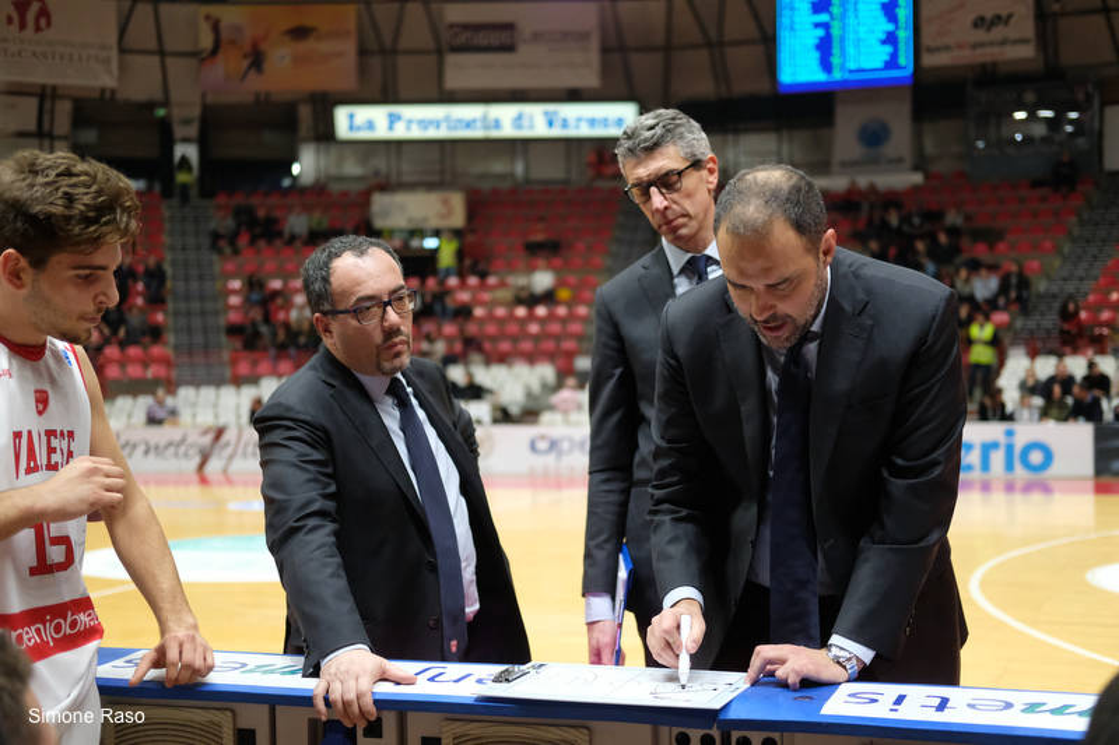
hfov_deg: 37.5
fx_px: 1647
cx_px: 560
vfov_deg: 25.5
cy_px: 372
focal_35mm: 53
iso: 4000
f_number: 2
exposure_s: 1/1000
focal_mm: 35
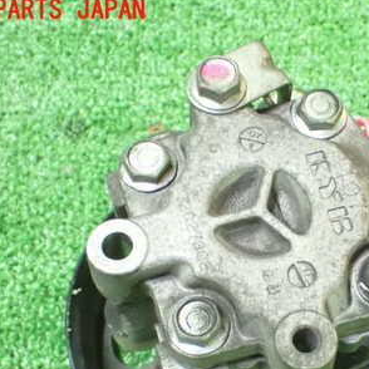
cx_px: 294
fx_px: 892
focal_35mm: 74
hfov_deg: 23.0
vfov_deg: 23.1
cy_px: 277
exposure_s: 1/40
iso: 1600
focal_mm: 7.31
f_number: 2.8
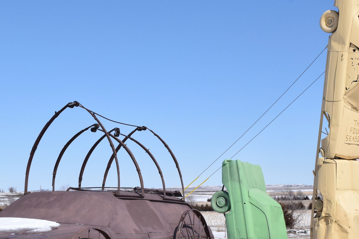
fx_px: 798
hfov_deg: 25.3
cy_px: 143
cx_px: 151
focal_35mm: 80
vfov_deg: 17.0
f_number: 18
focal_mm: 30
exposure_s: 1/1250
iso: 800
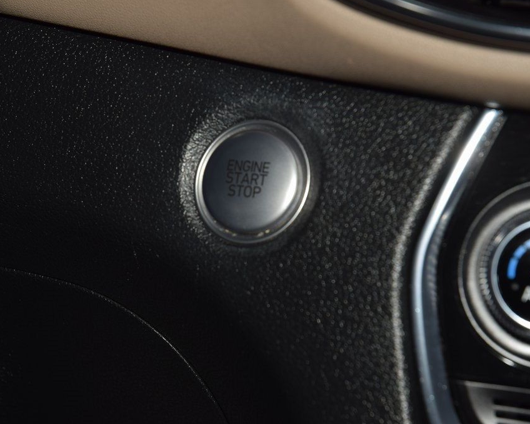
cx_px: 243
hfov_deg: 16.2
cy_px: 212
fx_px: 1866
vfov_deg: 13.0
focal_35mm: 119
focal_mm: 70
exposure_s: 1/125
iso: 100
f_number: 8
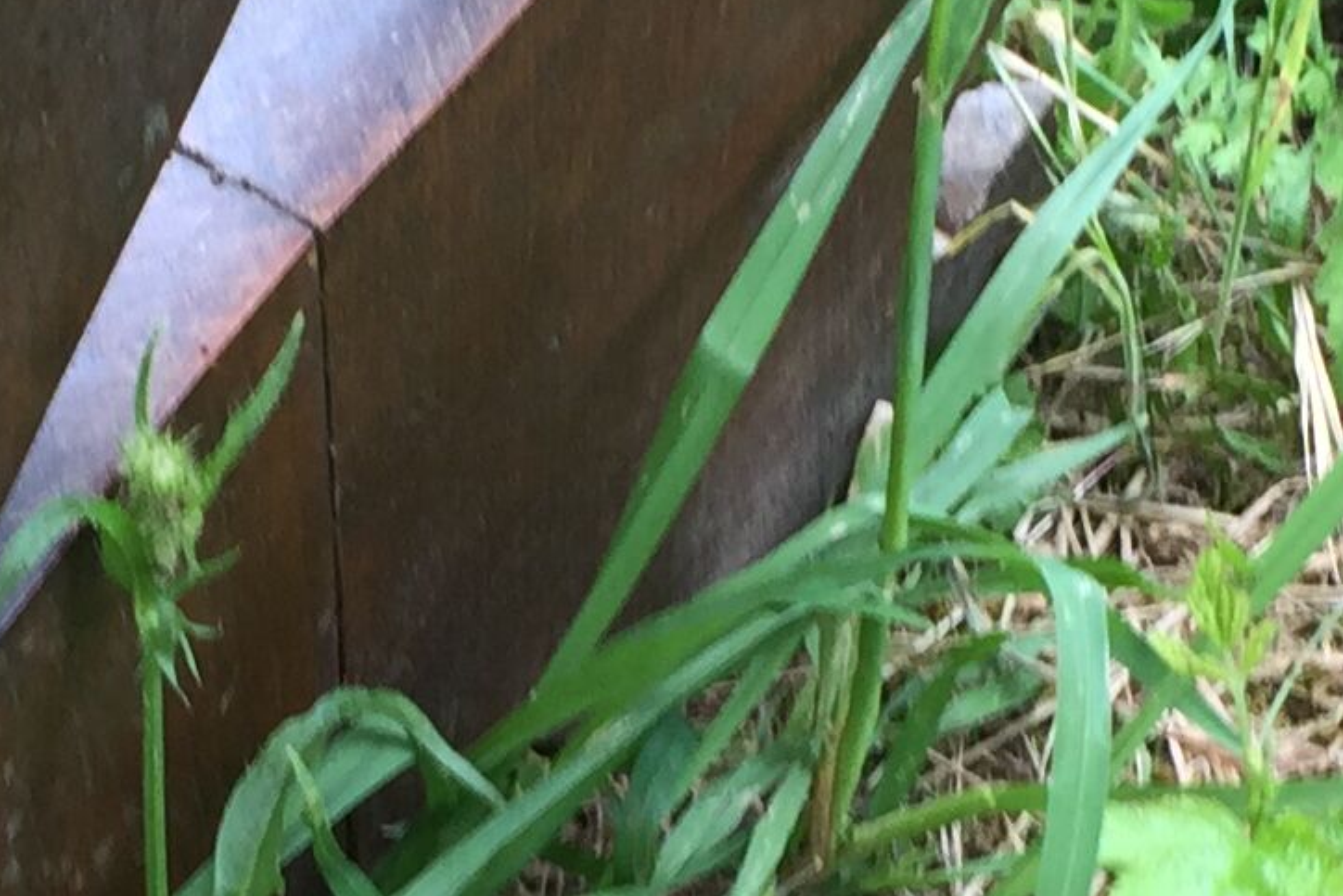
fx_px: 5074
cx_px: 610
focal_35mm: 136
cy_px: 942
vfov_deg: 10.0
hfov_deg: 15.1
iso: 32
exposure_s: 1/50
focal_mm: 4.15
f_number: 2.2
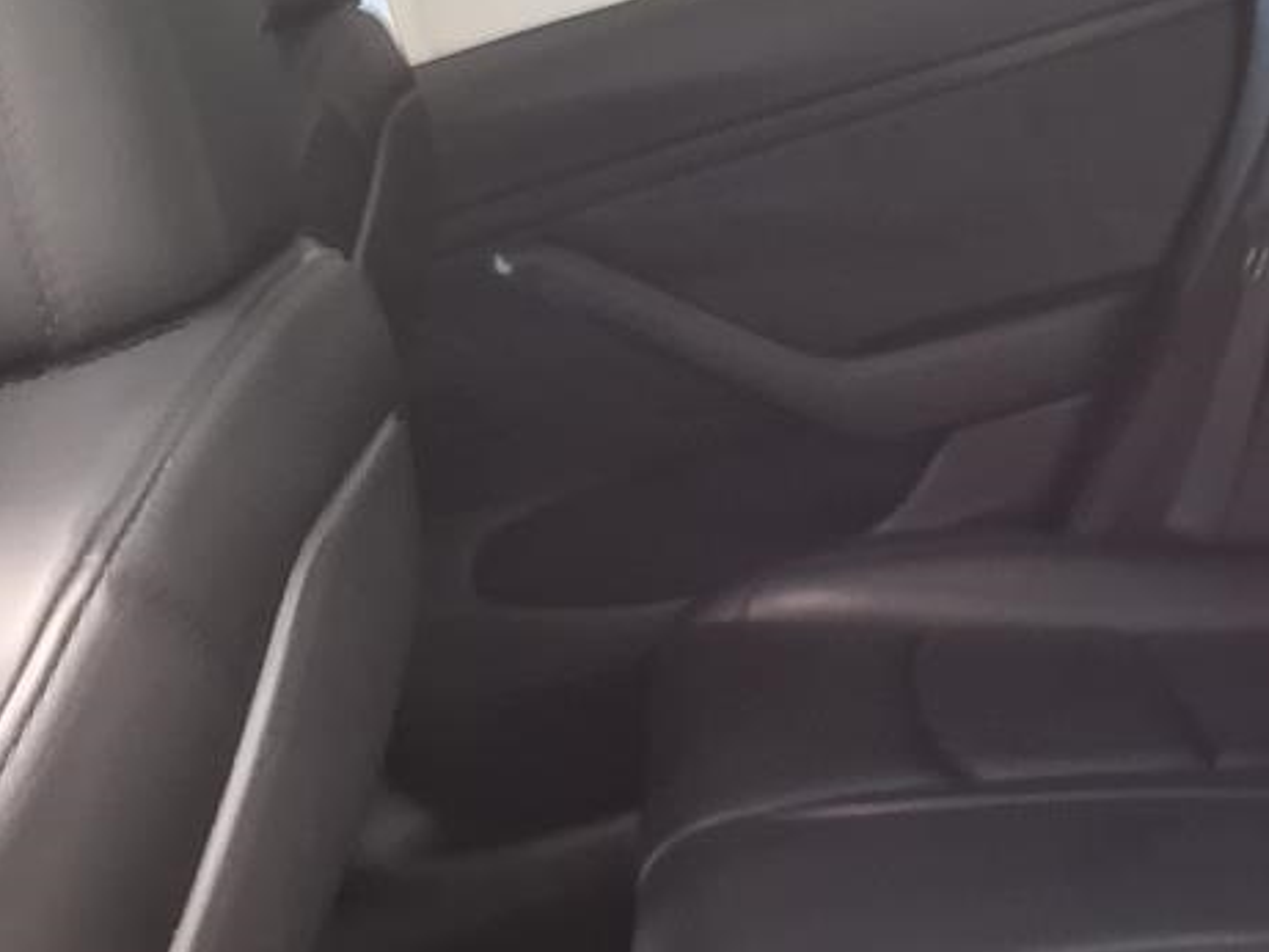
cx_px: 1401
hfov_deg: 29.1
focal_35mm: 60
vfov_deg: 24.4
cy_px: 380
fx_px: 2200
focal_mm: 3.58
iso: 400
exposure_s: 1/20
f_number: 1.9
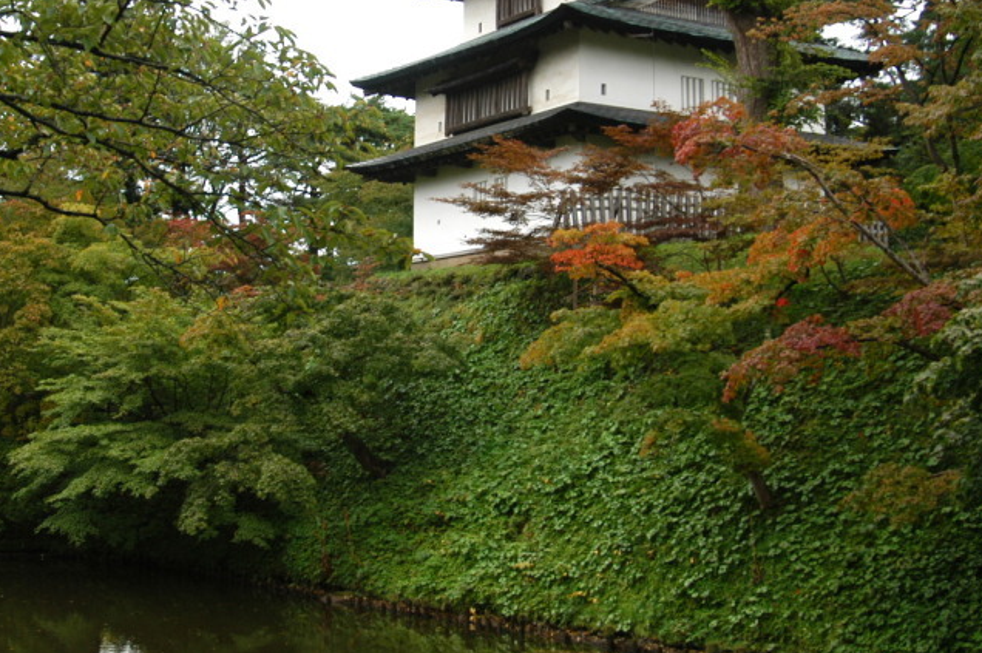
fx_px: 1581
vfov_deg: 23.2
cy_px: 200
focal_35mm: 58
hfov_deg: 34.5
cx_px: 435
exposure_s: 1/50
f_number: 5.6
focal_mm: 24
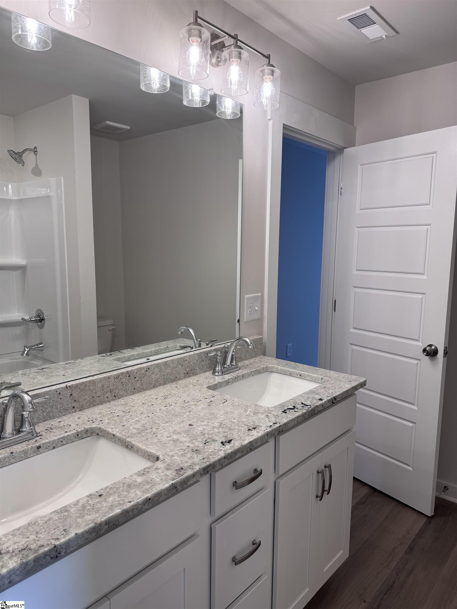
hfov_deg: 56.8
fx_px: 422
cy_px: 304
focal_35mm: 24
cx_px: 228
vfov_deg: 71.6
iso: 80
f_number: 1.78
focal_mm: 6.76
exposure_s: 1/168
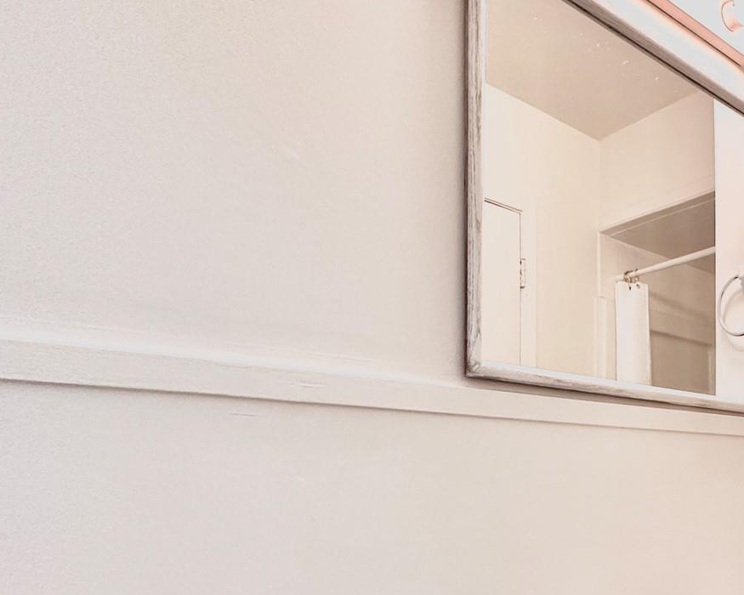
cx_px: 687
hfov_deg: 48.9
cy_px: 488
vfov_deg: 43.4
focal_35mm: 32
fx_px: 705
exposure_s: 1/120
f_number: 2.2
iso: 250
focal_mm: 2.22
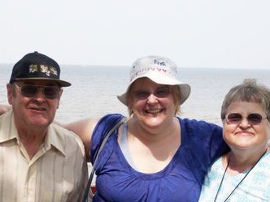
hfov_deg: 16.0
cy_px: 115
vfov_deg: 12.0
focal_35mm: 123
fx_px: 959
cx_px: 145
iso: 64
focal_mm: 17.1
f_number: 5.1
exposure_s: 1/330
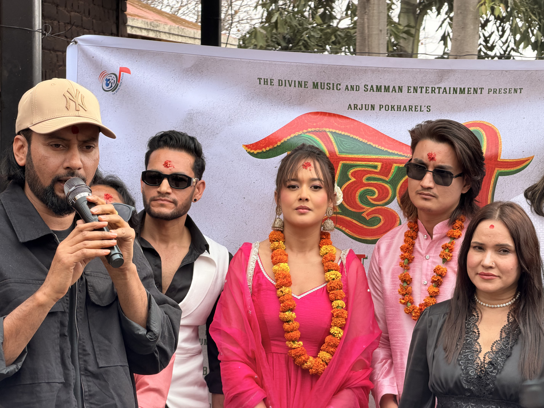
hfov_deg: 19.6
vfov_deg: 14.8
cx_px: 272
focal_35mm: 100
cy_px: 204
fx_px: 1572
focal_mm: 16.89
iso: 50
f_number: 2.8
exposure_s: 1/265
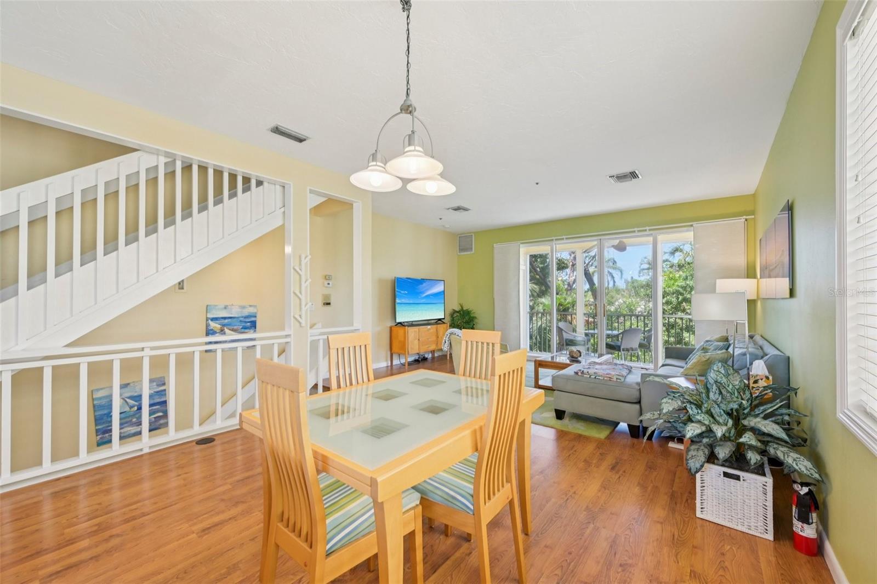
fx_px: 341
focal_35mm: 14
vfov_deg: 81.2
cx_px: 438
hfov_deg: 104.3
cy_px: 292
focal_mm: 14
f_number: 8
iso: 400
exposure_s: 1/30
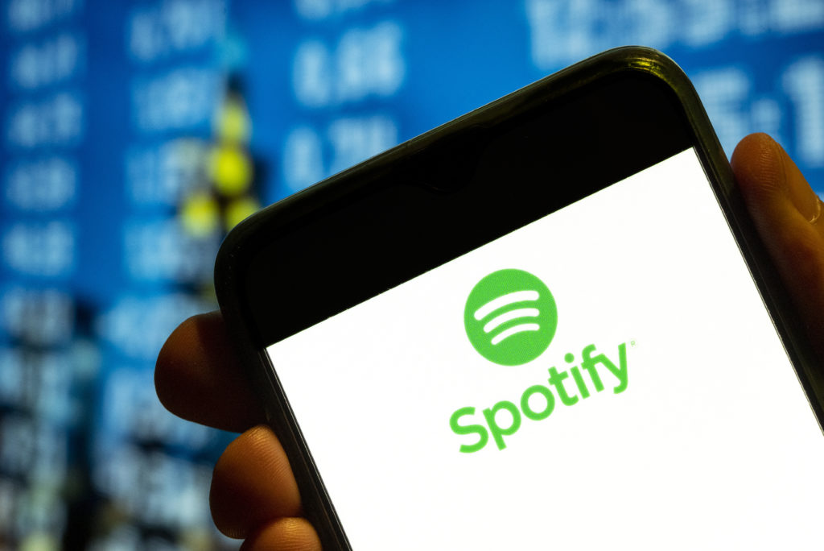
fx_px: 1603
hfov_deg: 28.8
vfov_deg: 19.5
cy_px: 276
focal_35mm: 70
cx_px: 412
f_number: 8
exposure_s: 1/100
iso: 3200
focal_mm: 70
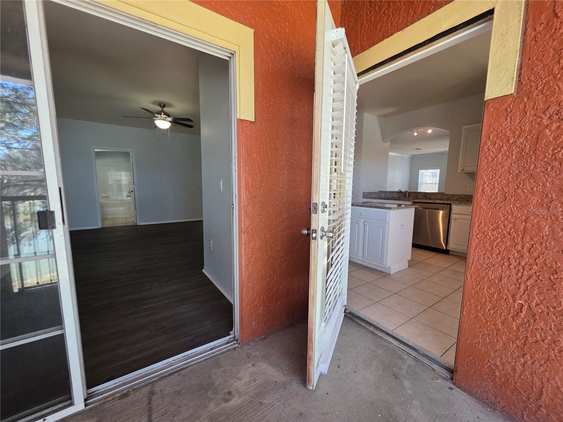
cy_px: 211
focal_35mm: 13
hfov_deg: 106.2
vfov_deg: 89.9
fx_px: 211
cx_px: 282
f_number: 1.9
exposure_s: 1/120
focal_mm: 2.2
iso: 160
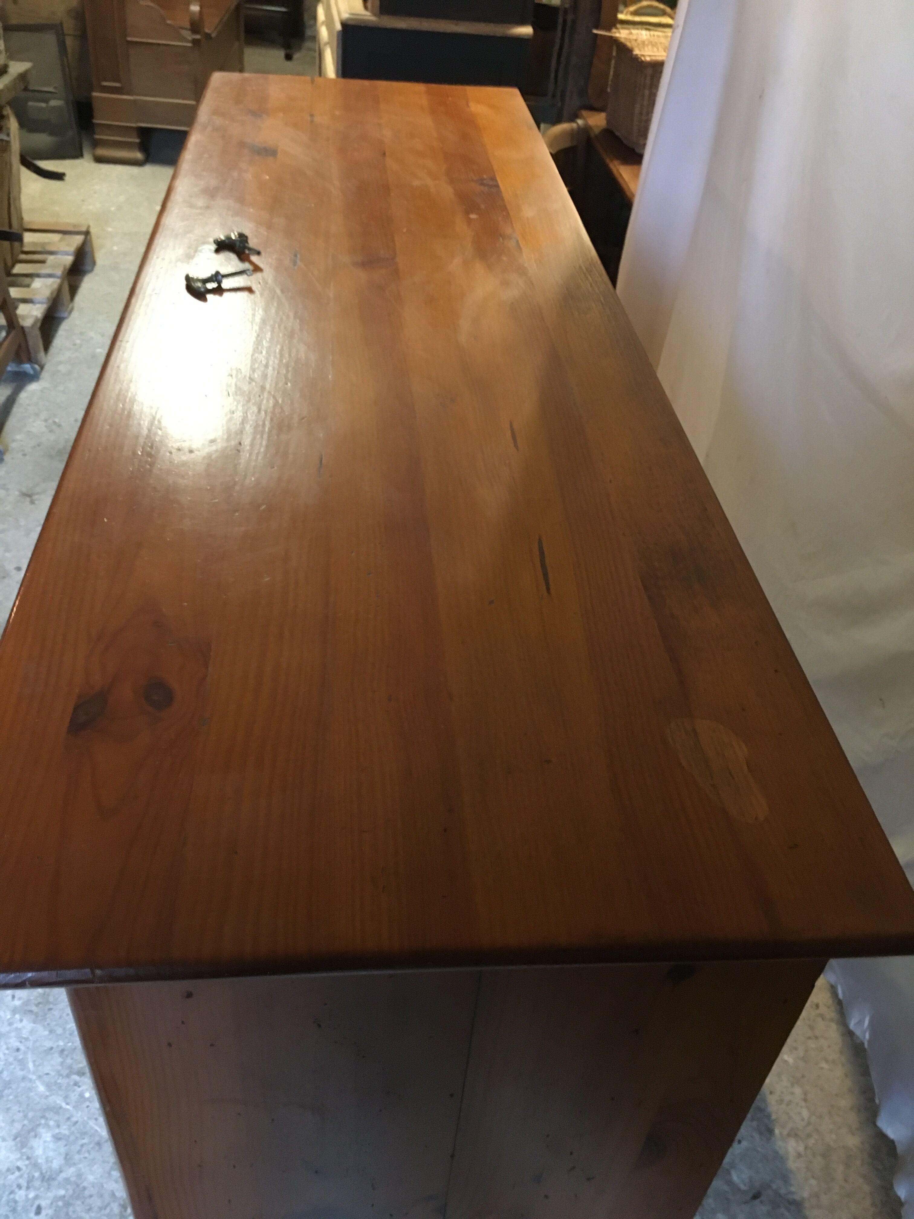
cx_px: 457
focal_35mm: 29
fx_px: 1021
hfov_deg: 48.2
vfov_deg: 61.7
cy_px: 610
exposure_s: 1/17
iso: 400
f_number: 2.2
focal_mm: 4.15
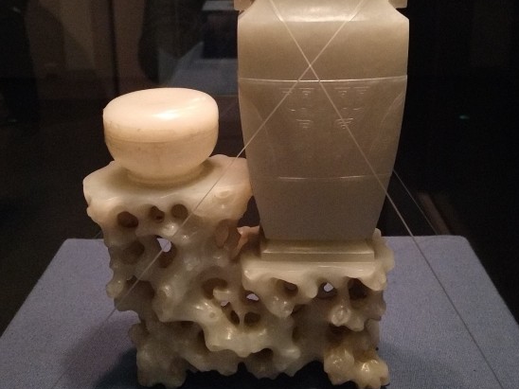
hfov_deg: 43.8
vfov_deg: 33.2
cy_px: 119
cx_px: 277
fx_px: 645
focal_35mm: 43
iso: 800
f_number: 2
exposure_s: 1/14.3
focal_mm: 3.88
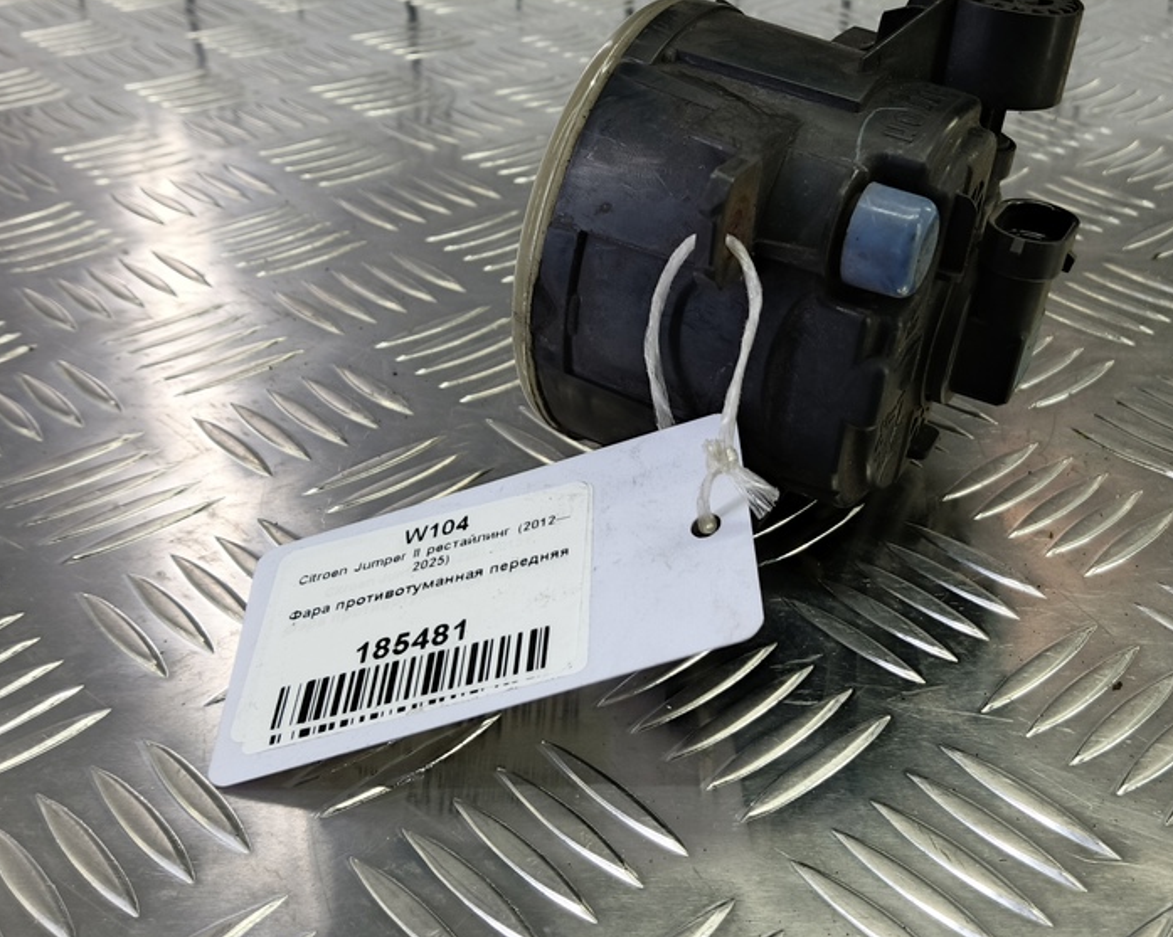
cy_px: 389
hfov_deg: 53.4
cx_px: 764
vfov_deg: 44.3
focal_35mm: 33
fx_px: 1145
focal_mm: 4.11
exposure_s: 1/33.3
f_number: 1.6
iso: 105
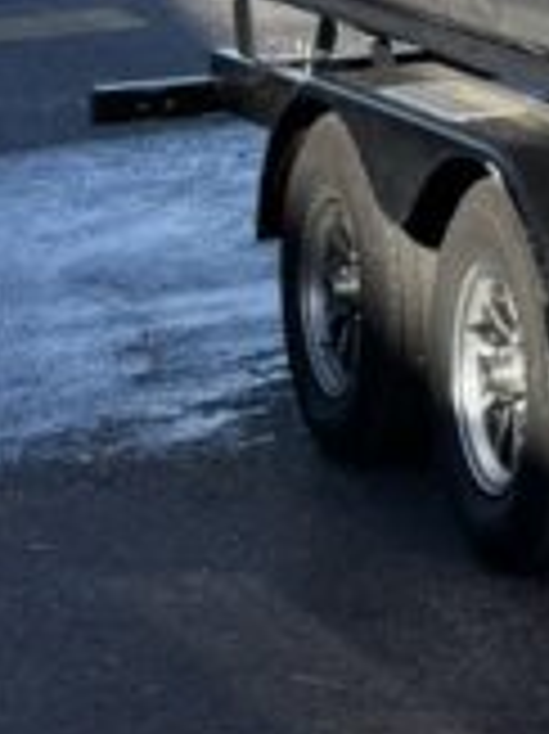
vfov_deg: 11.1
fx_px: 3600
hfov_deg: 7.1
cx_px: 1991
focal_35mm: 170
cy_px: -437
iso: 50
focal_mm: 5.96
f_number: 1.6
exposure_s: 1/2398
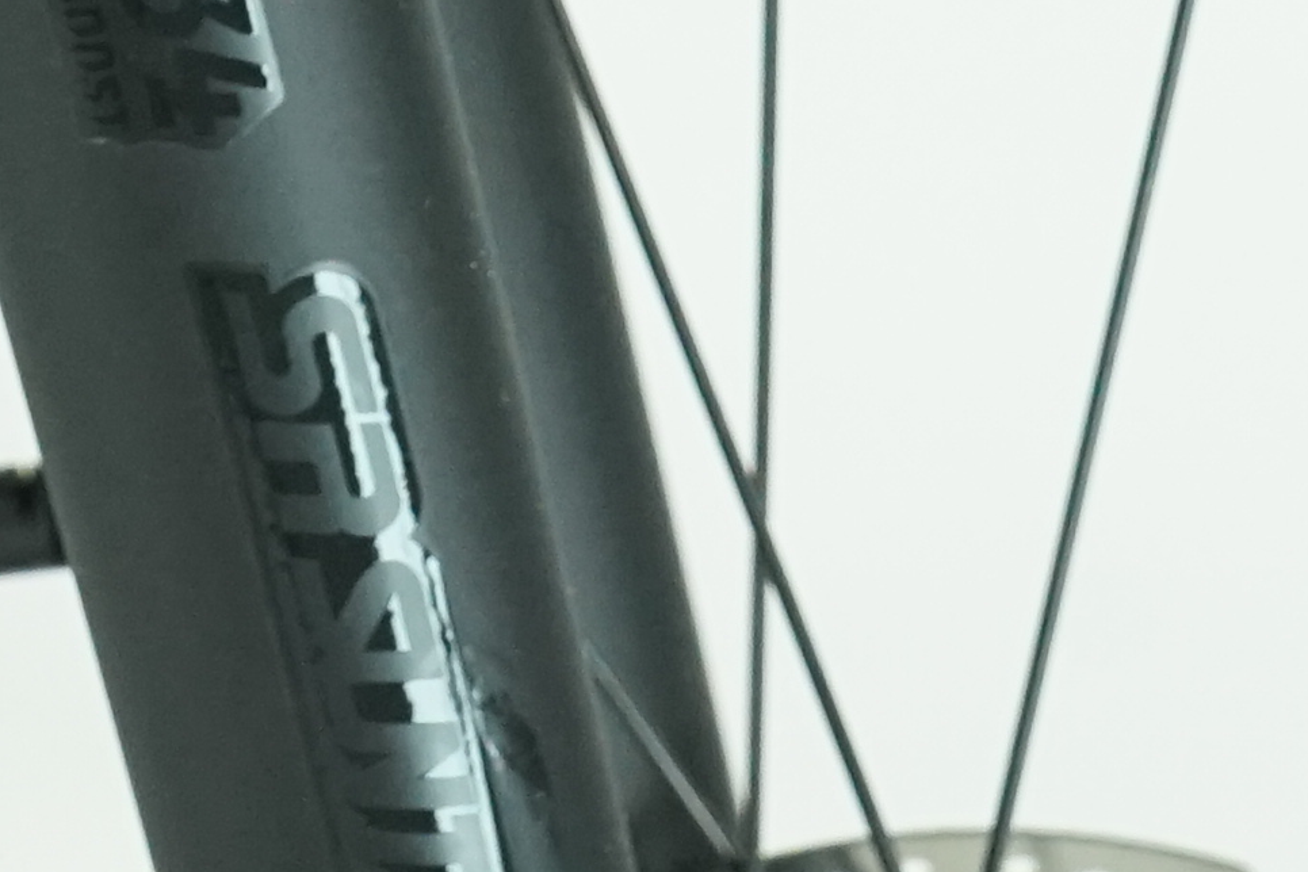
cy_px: -1228
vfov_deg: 6.4
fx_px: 7448
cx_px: -131
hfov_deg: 9.9
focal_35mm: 205
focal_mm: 33
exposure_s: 1/200
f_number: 6.3
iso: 2500
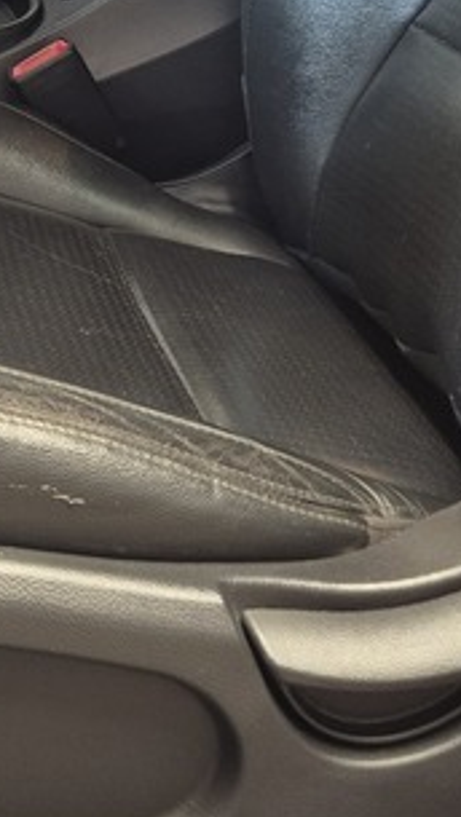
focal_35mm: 84
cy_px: -142
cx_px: -38
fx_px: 1822
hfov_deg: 14.1
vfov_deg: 23.3
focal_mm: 5.4
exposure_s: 1/100
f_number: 1.8
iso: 125
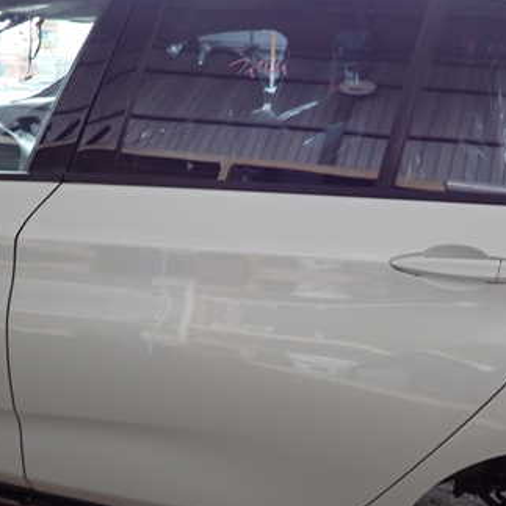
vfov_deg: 40.9
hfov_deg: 40.5
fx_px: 678
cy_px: 249
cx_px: 334
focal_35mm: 41
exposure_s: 1/30
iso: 200
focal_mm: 4.5
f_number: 2
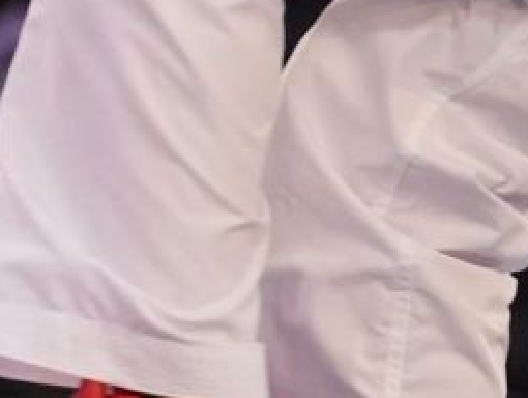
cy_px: -661
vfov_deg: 0.8
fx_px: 26807
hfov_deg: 1.1
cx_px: -327
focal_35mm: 1755
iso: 2000
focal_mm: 173
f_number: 2.8
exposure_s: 1/1000
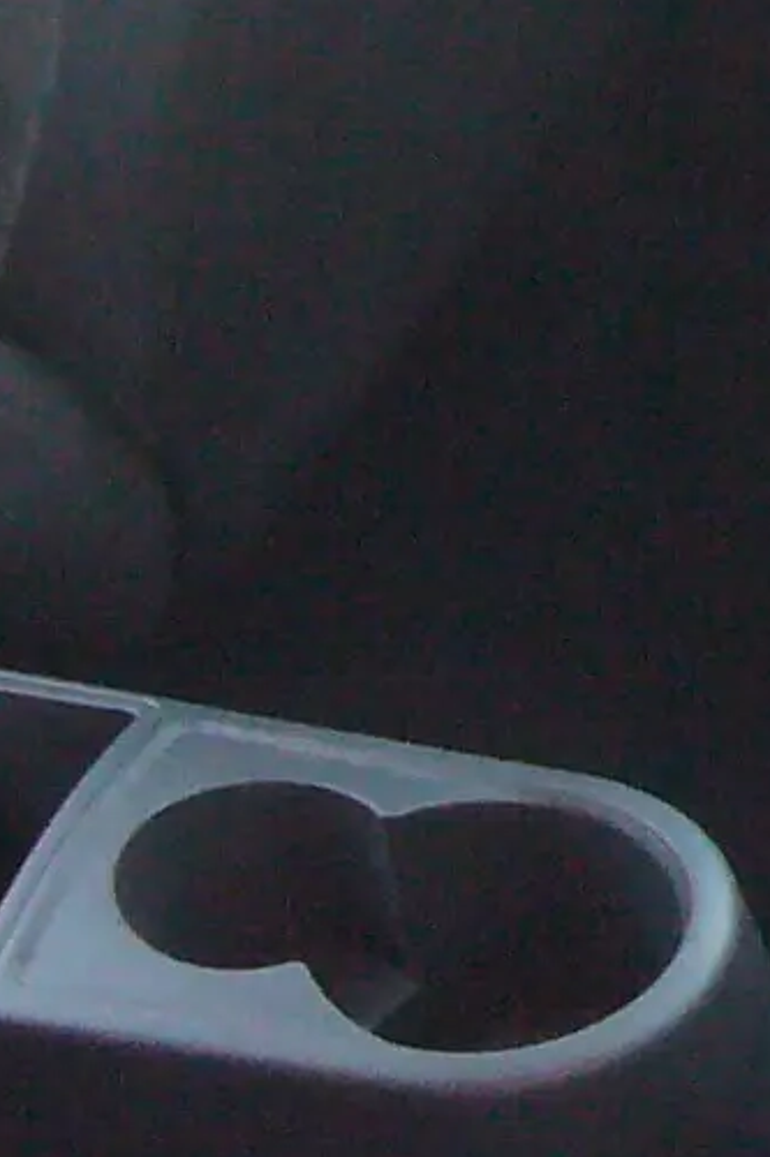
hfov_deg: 7.9
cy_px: 514
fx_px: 5265
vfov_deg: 12.5
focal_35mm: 164
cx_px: 1688
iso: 200
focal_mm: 4.6
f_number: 2.8
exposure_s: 1/10
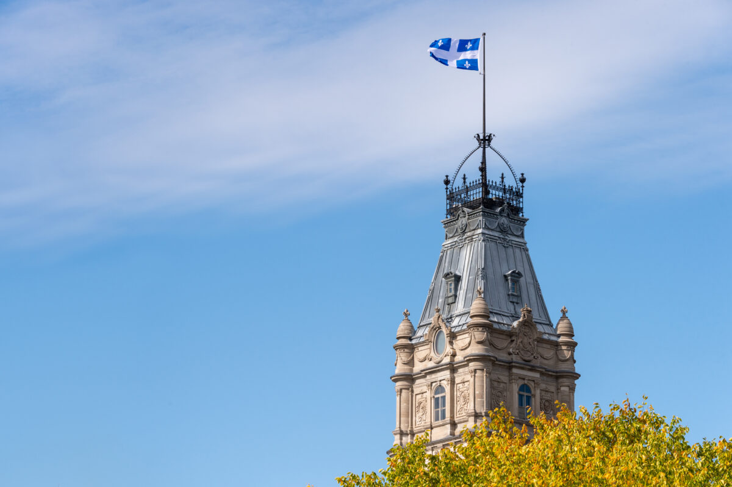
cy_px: 244
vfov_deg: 11.8
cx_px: 366
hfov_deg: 17.6
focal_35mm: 116
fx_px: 2358
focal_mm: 116
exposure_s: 1/500
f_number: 10
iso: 160
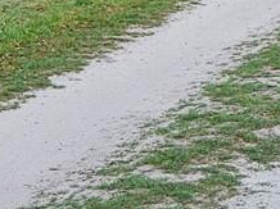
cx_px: 559
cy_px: -76
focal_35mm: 169
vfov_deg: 8.6
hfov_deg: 10.7
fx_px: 1365
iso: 25
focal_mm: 5.4
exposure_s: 1/505
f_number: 1.8
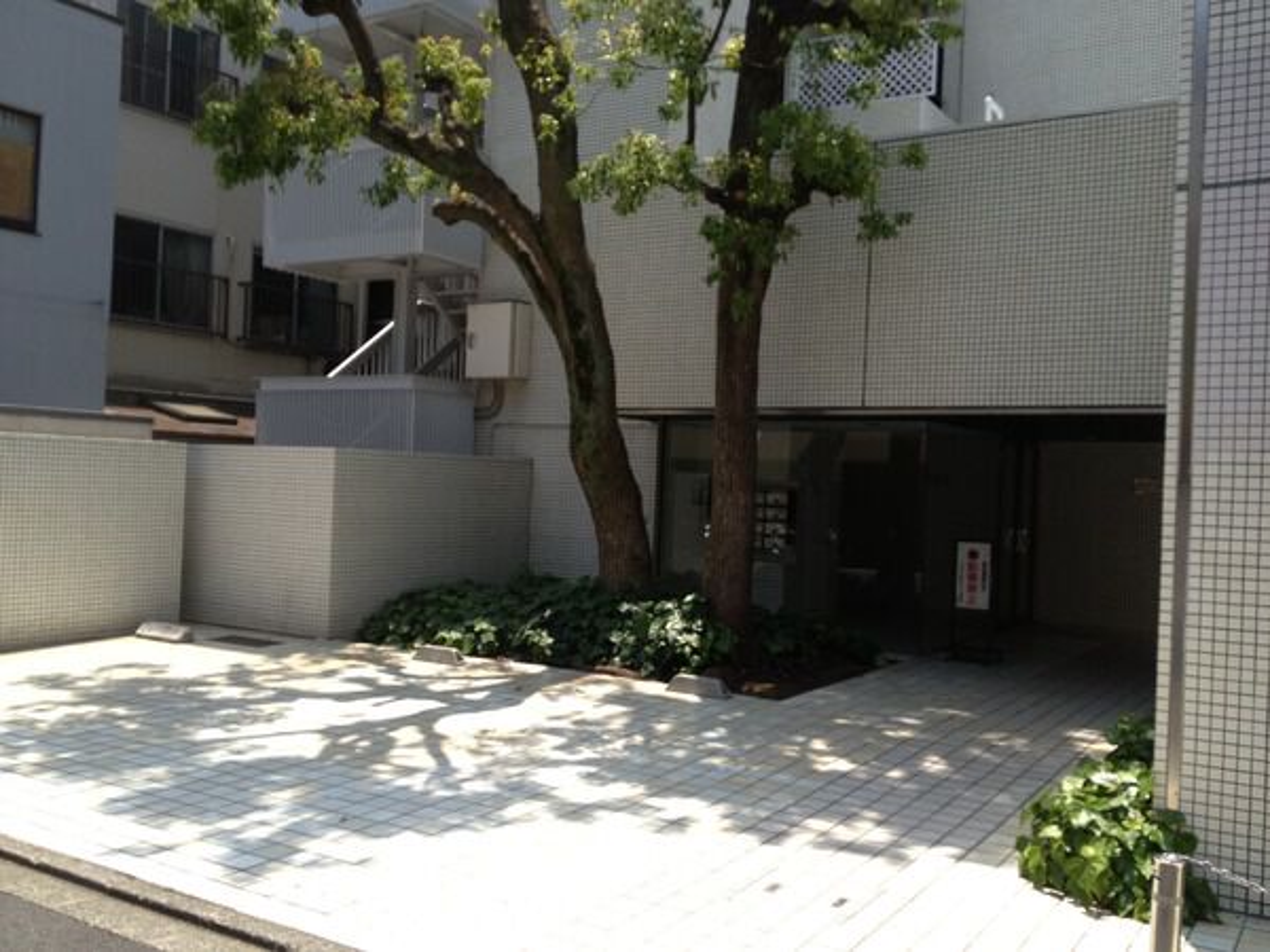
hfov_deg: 52.6
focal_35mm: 35
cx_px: 635
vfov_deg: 40.7
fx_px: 1284
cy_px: 476
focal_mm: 4.28
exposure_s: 1/1062
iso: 64
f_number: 2.4
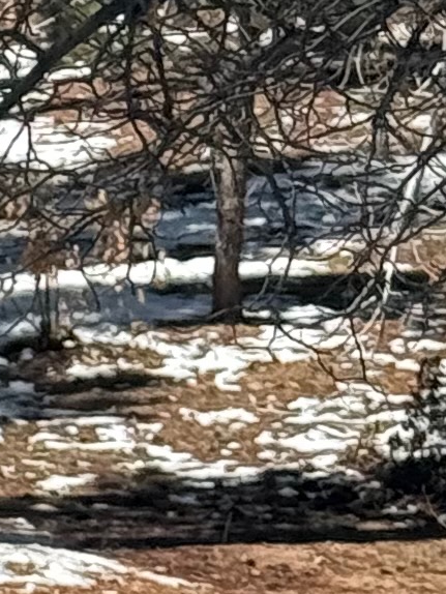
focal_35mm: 337
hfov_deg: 4.2
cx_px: -985
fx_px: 5785
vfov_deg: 5.7
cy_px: 1352
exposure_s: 1/3610
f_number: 1.78
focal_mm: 6.86
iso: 64
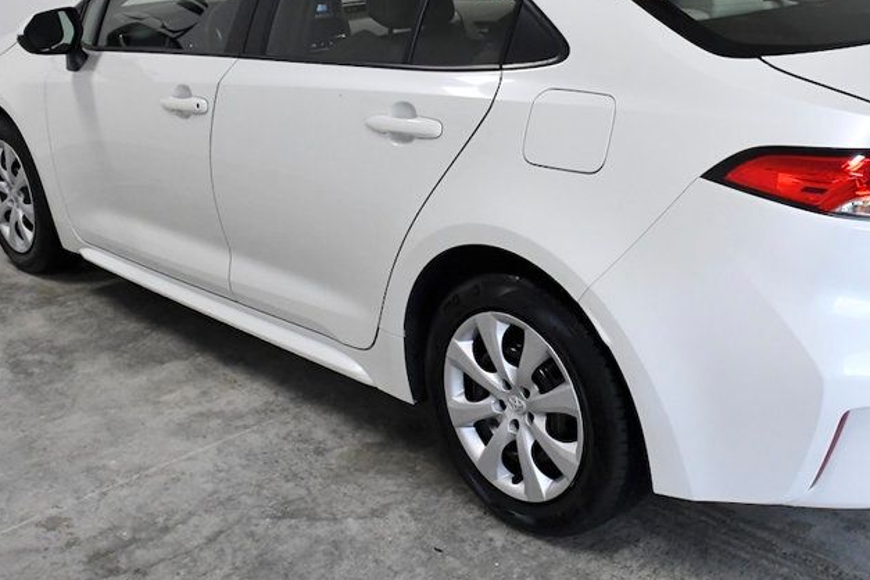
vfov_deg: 27.3
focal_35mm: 49
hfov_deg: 39.8
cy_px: 191
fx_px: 1184
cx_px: 592
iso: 2500
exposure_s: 1/400
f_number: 10
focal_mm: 20
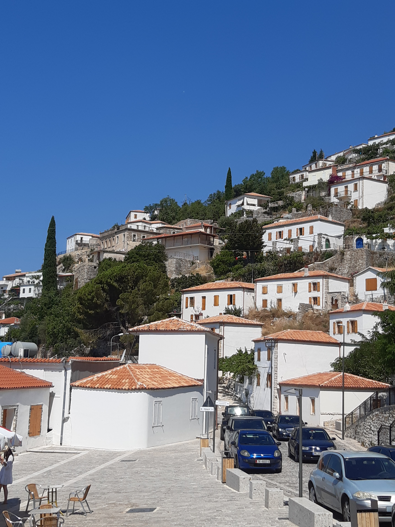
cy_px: 264
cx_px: 198
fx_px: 396
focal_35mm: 26
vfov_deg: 67.3
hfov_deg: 53.1
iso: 40
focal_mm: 3.92
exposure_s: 1/3425
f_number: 1.7
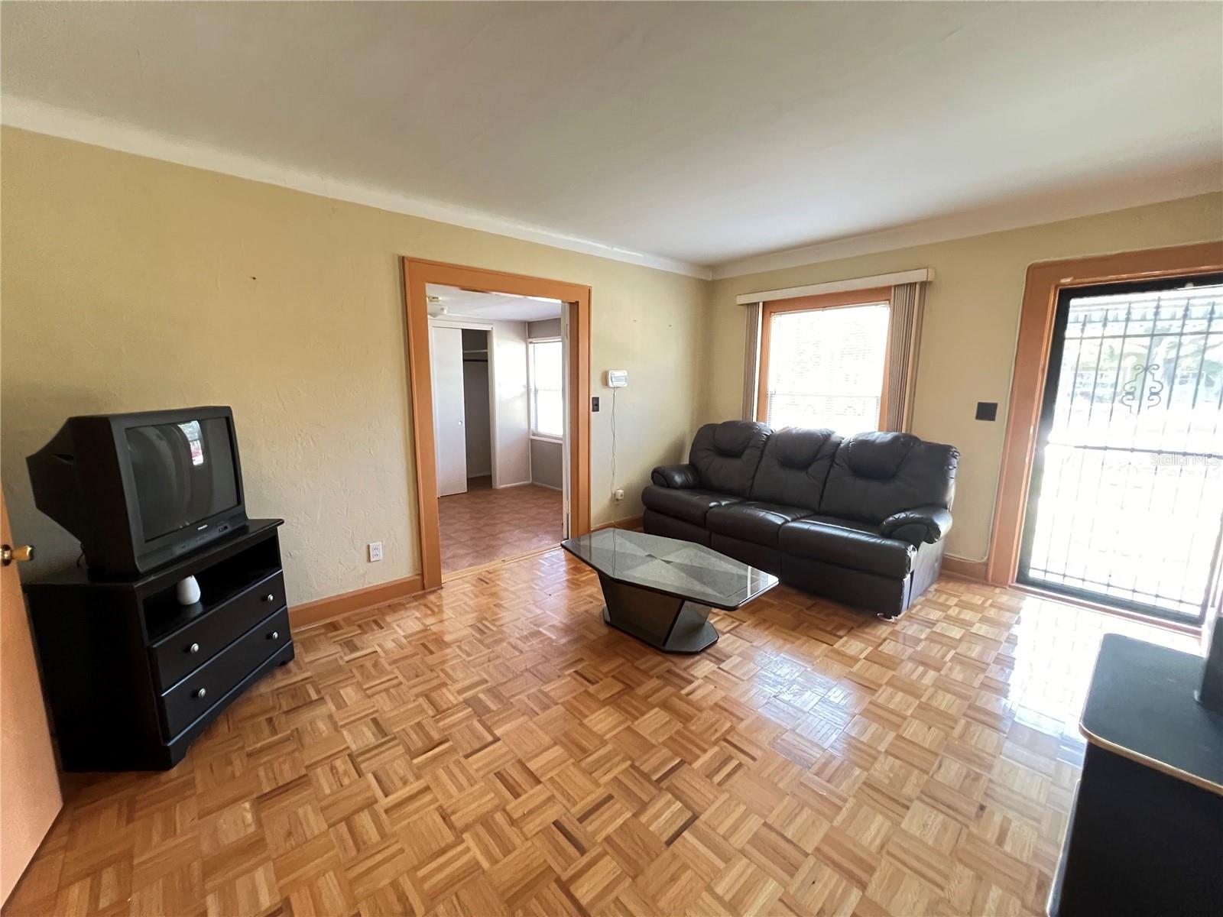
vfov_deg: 89.9
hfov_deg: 106.2
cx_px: 612
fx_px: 459
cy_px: 458
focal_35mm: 13
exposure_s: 1/60
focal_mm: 1.57
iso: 800
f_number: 1.8
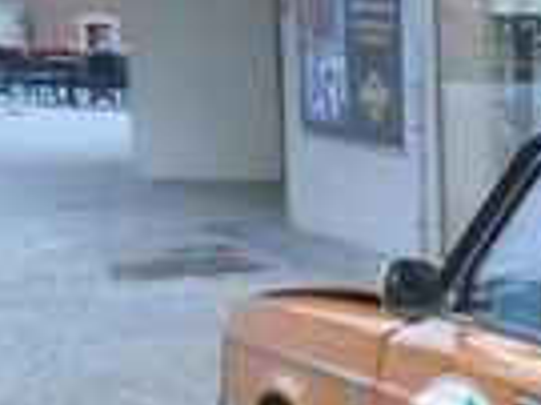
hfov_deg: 12.1
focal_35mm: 138
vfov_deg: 10.5
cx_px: 1194
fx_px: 2155
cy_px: 509
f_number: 3.5
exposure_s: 1/100
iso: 800
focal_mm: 5.5
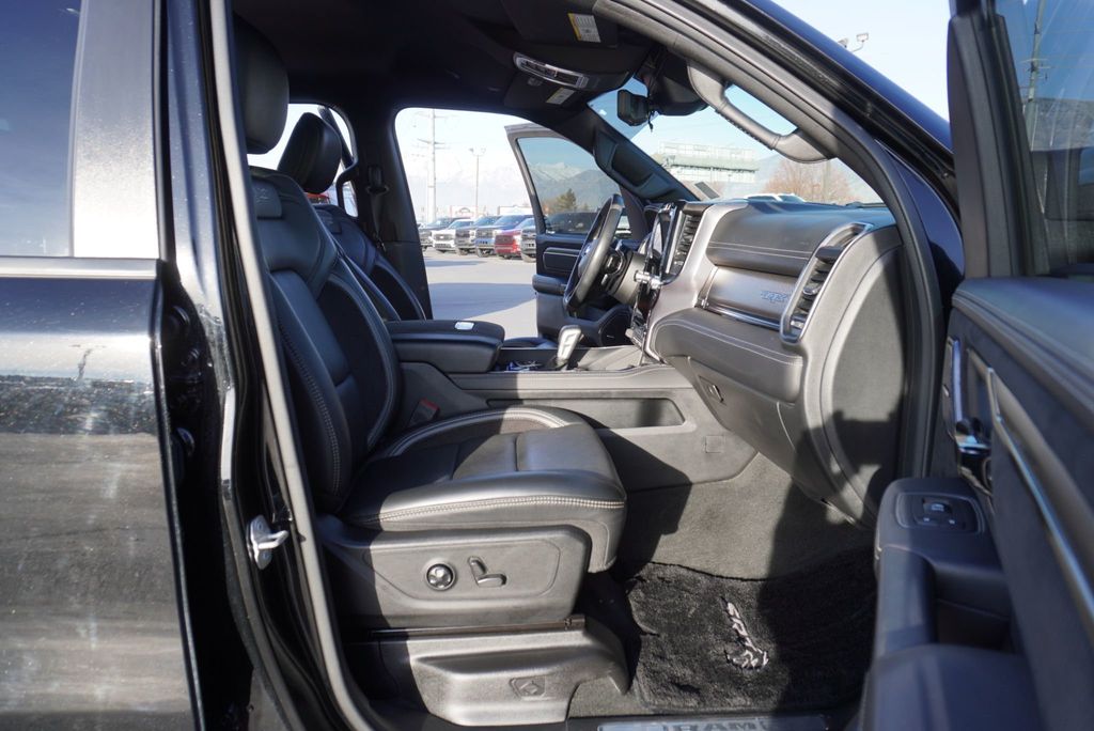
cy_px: 366
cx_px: 547
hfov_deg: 73.7
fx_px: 730
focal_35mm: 24
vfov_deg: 53.2
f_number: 5.6
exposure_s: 1/125
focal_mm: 16
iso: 100
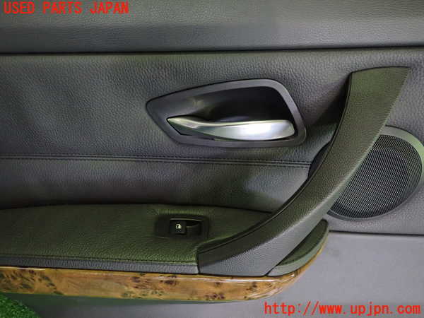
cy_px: 159
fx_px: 306
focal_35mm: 25
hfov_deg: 69.4
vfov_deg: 54.9
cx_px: 212
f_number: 2
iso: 800
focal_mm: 4.5
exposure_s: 1/25
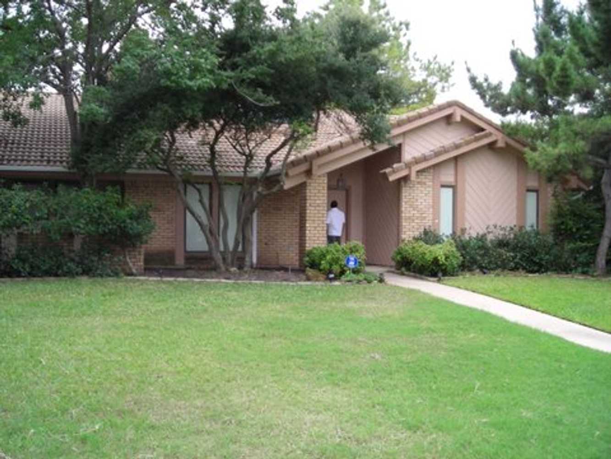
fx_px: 671
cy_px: 230
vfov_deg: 37.7
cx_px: 306
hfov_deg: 49.0
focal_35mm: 38
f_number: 3.2
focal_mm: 6.3
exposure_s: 1/30
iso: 67
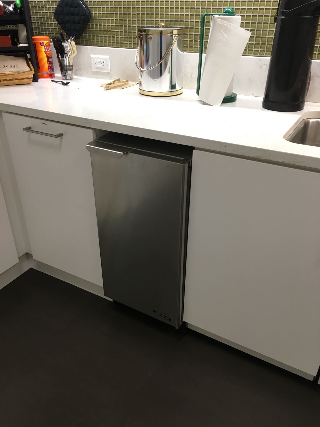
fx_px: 357
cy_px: 214
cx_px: 160
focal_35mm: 29
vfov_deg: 61.7
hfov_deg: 48.2
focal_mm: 4.15
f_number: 2.2
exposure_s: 1/30
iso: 50
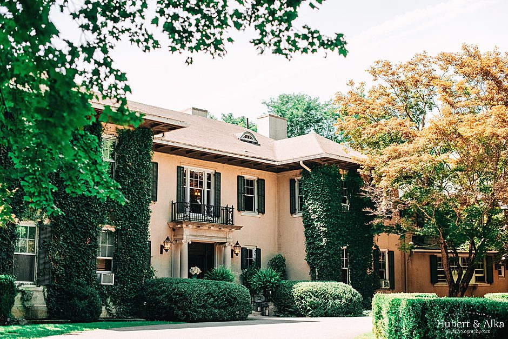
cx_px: 254
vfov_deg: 27.0
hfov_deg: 39.6
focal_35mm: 50
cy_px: 170
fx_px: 706
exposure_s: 1/1600
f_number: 3.2
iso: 320
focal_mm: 50
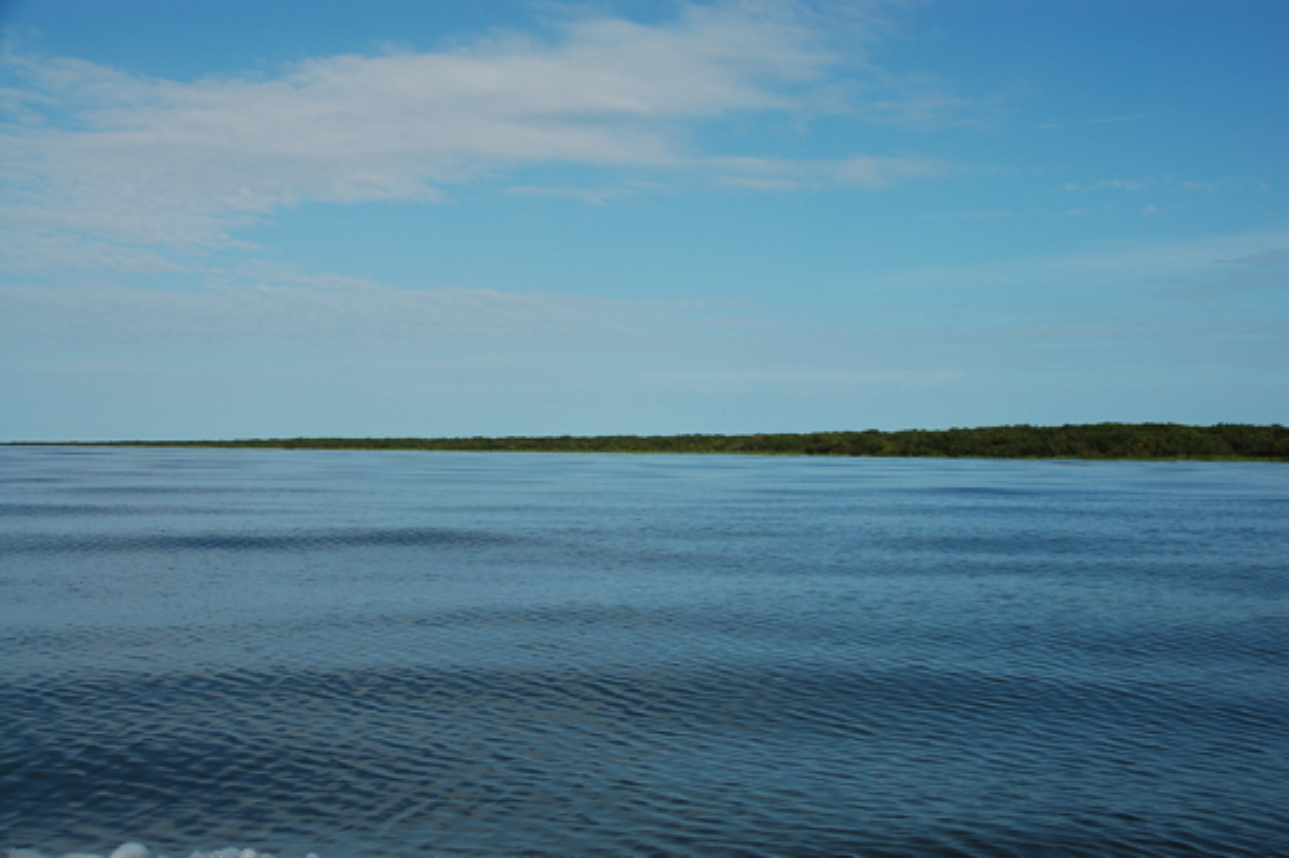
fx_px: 1503
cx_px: 644
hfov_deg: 46.4
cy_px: 429
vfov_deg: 31.9
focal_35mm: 42
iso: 200
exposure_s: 1/800
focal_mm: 28
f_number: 8
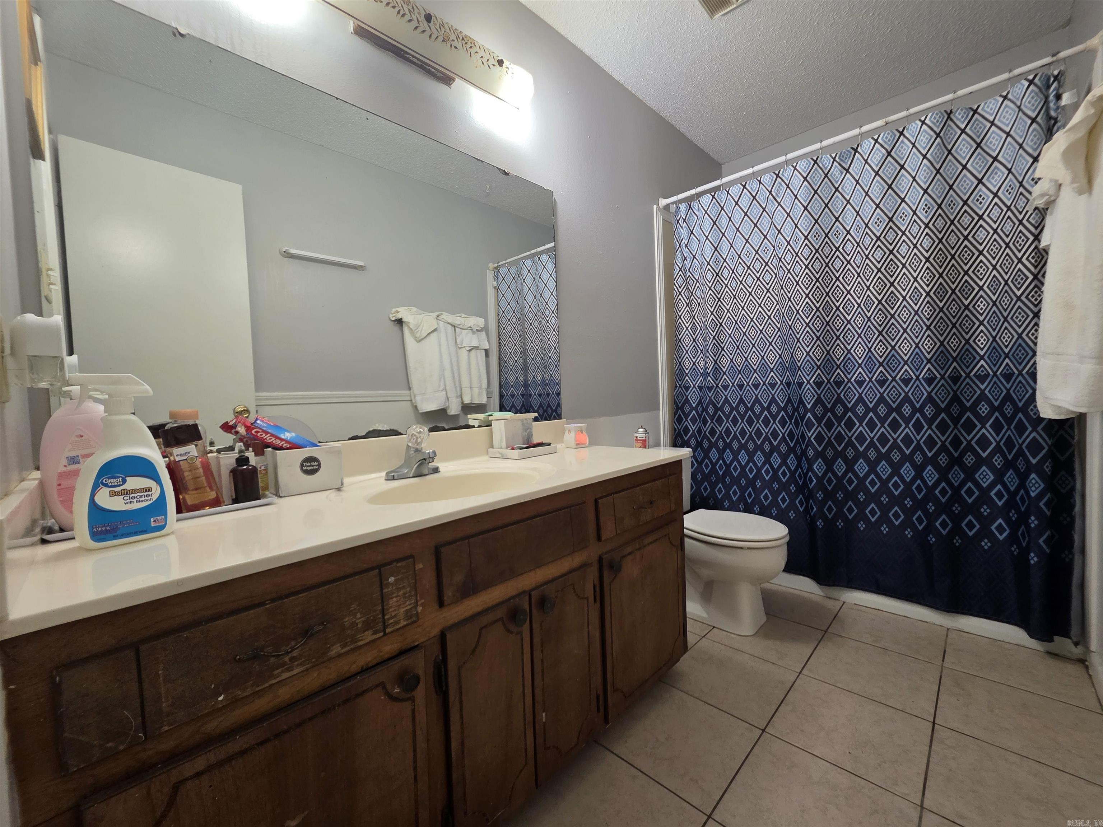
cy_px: 414
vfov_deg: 89.9
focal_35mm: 13
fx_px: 414
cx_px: 552
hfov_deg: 106.2
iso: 200
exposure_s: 1/60
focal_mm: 2.2
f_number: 1.9
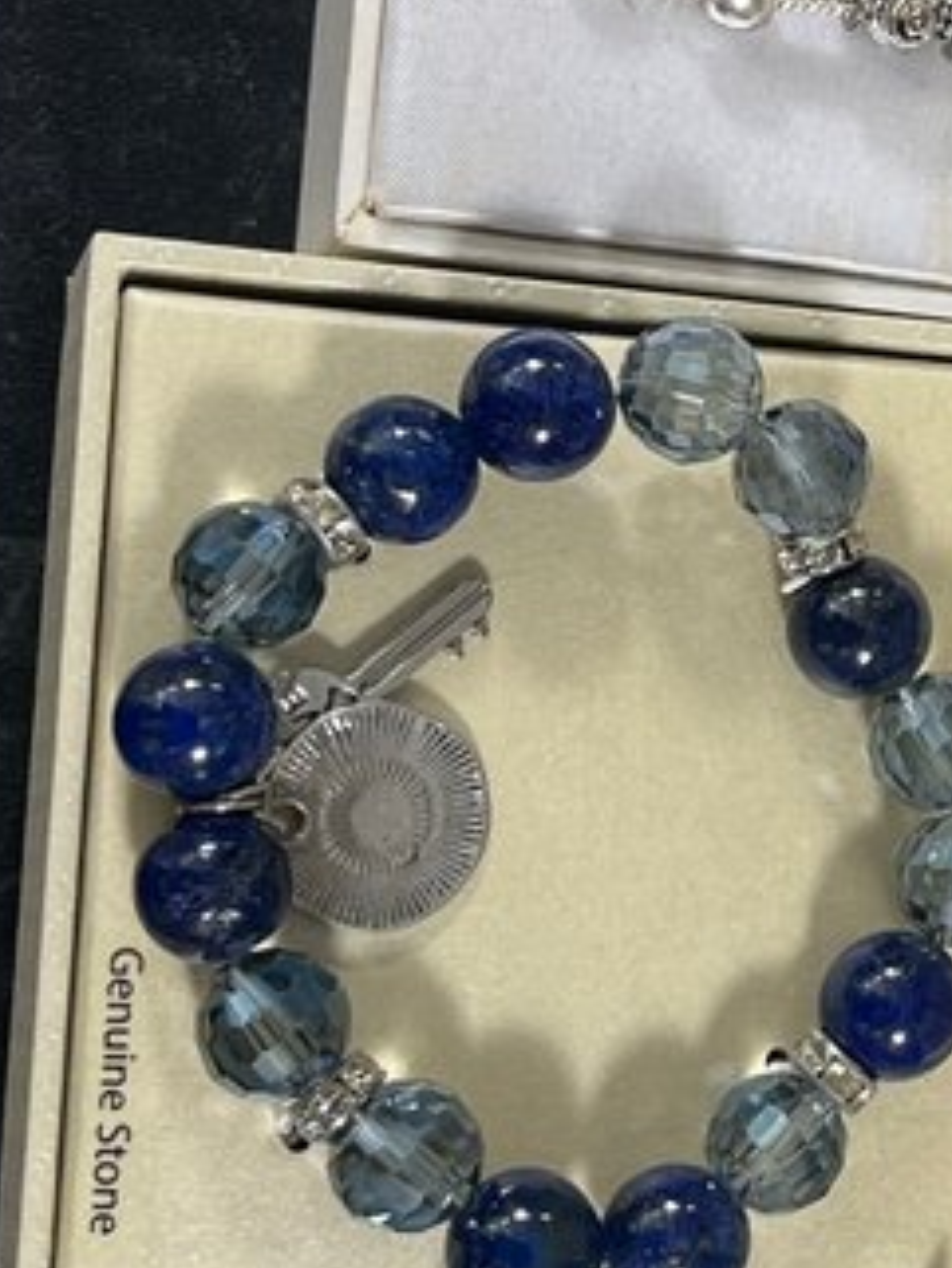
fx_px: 3371
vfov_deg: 21.3
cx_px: 1116
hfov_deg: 15.5
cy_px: 515
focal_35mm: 92
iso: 80
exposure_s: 1/120
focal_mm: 5.1
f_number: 1.6
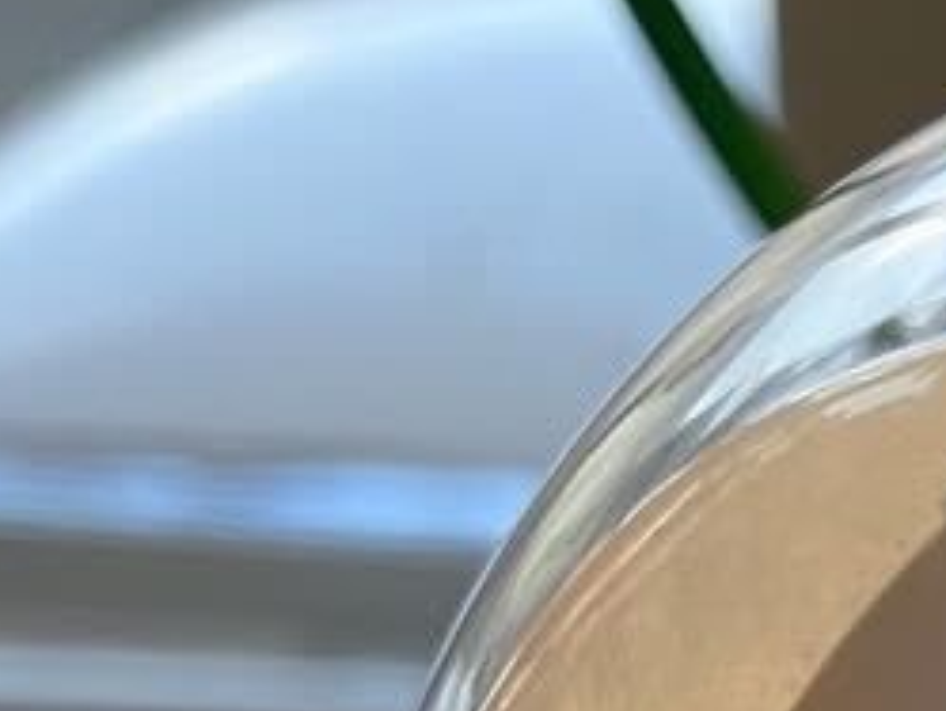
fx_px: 3937
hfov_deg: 12.7
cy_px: 1483
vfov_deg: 9.5
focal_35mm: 144
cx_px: 1611
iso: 64
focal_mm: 3.99
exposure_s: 1/50
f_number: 1.8
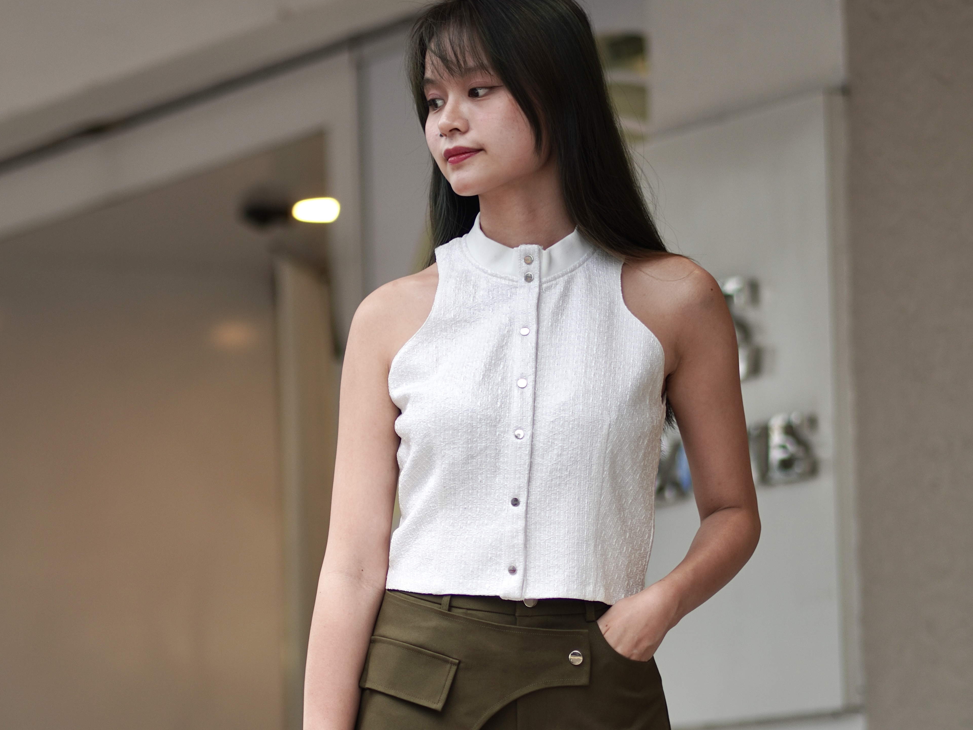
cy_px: 568
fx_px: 5192
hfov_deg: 10.7
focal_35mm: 185
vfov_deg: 8.0
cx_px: 488
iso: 100
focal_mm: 85
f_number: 1.8
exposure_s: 1/320
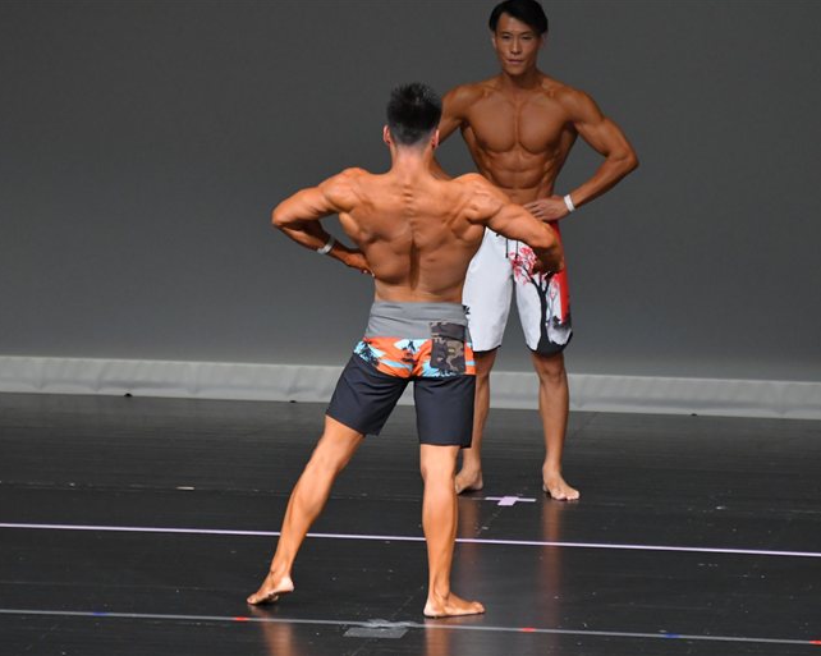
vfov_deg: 4.0
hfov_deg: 5.0
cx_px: 425
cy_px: 329
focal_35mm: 391
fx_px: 9496
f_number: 5.6
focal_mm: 230
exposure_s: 1/400
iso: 4000
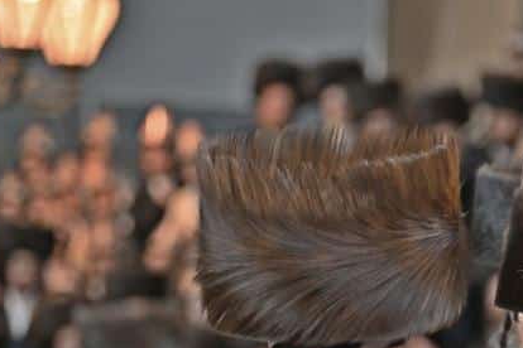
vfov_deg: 4.0
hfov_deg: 5.9
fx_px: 5026
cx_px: 509
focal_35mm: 346
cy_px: 428
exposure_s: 1/320
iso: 500
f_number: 2.8
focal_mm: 140
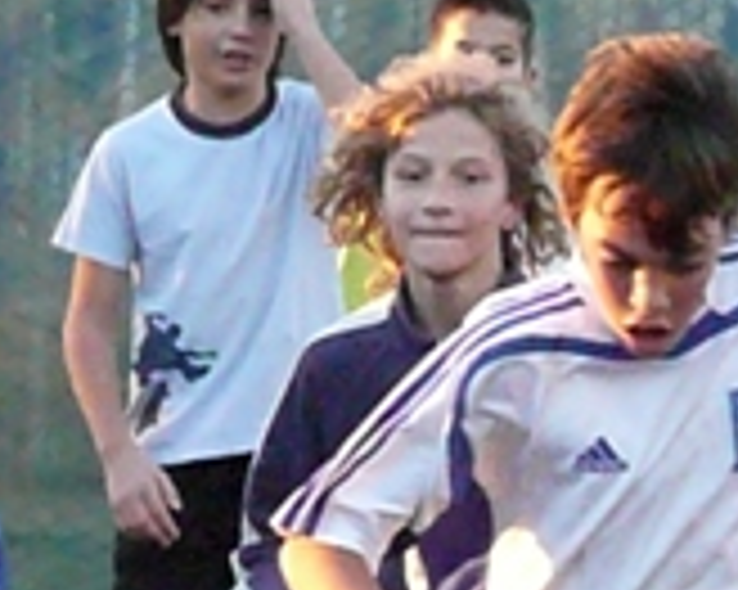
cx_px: 745
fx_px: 17027
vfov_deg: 2.0
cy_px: 540
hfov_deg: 2.5
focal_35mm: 780
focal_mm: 46
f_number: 4.9
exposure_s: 1/500
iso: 3200
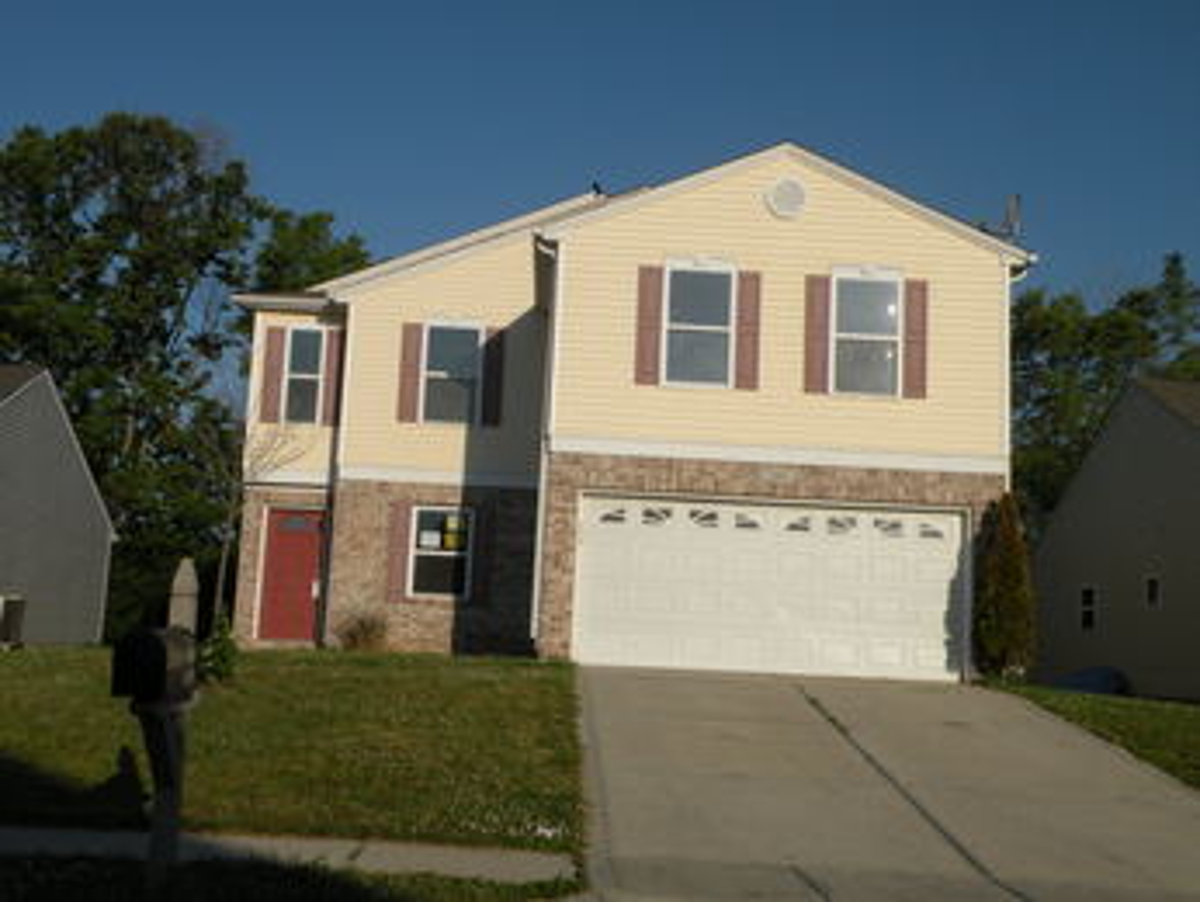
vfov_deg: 34.4
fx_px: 1457
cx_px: 600
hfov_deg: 44.8
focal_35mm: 42
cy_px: 451
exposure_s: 1/308
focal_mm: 7.4
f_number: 8
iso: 64
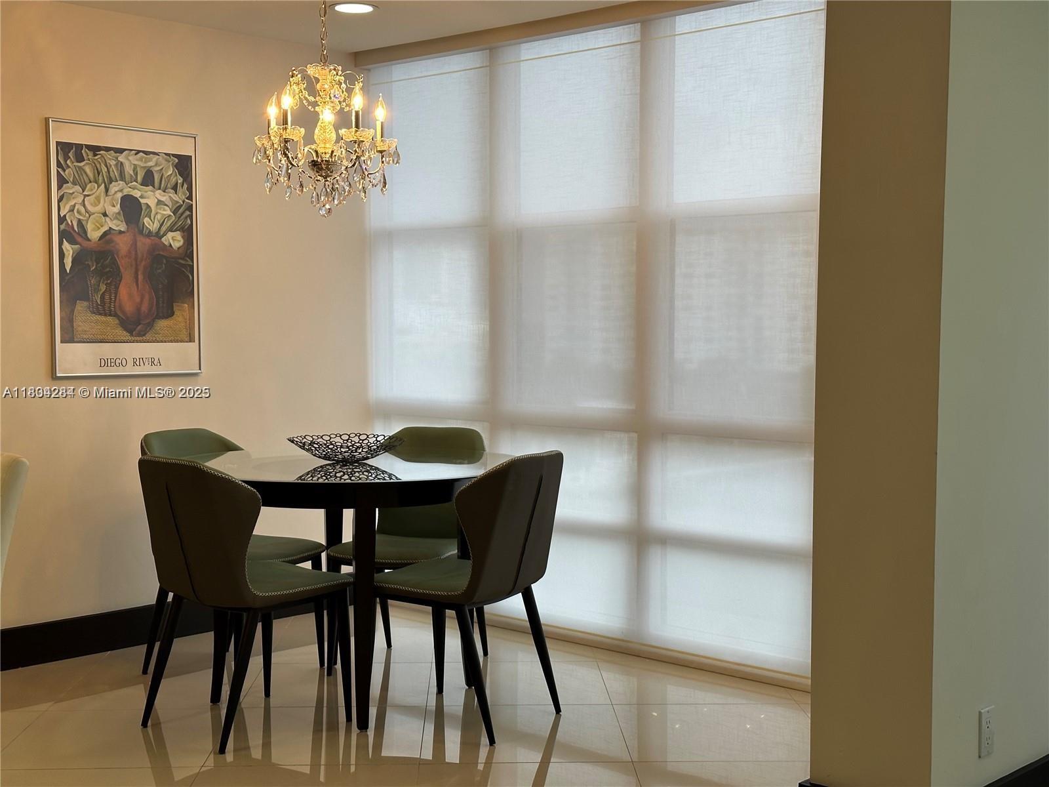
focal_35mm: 48
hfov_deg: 39.7
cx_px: 524
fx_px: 1455
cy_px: 394
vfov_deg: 30.3
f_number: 1.78
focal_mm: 6.86
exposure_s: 1/120
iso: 64
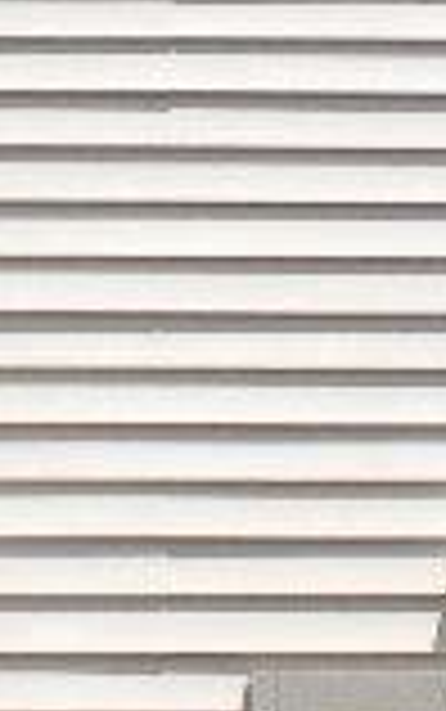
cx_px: 32
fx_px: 4678
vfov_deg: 8.7
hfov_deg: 5.4
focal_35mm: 241
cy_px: 400
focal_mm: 6.3
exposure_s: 1/1000
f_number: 4.6
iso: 80
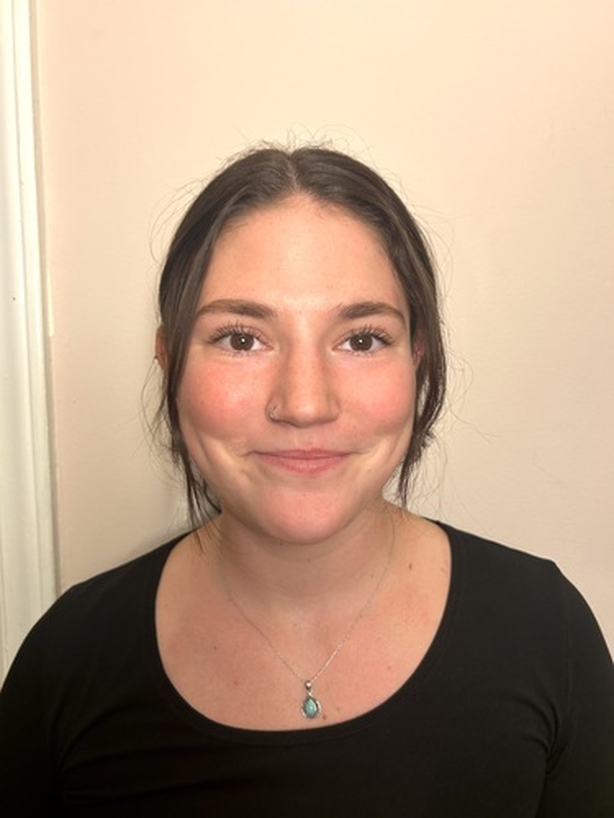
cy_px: 409
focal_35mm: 26
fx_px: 615
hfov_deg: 53.1
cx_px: 307
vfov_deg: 67.3
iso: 80
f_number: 1.5
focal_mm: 5.7
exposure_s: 1/60
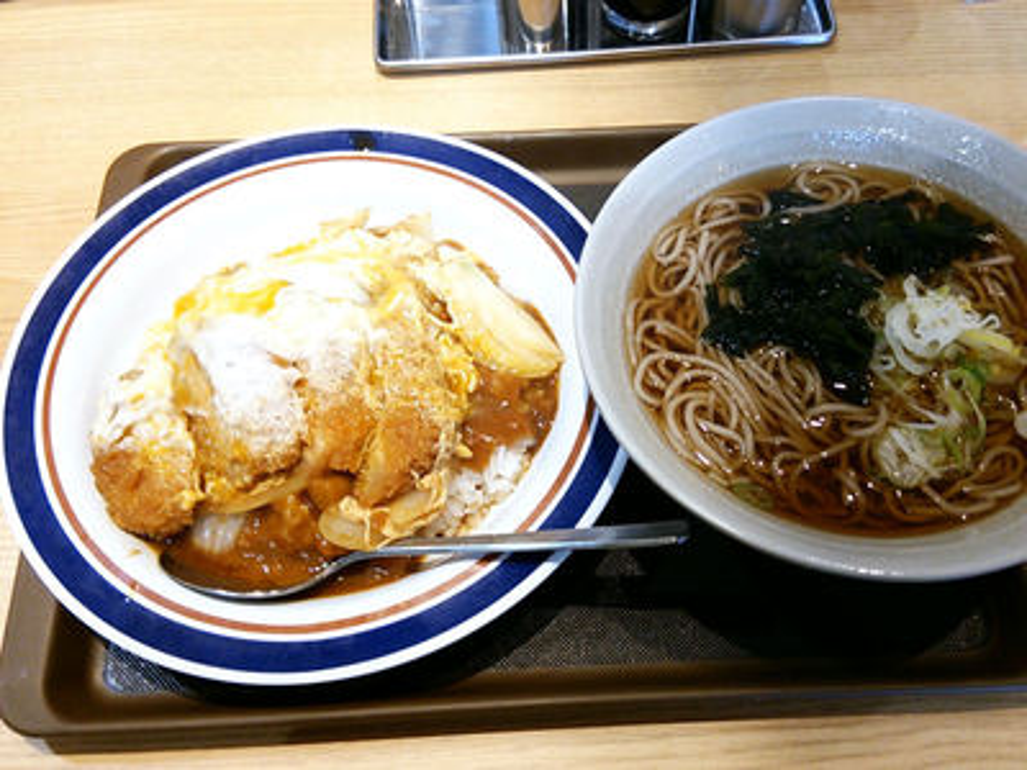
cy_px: 385
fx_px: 890
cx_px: 514
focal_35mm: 30
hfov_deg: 60.0
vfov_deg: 46.8
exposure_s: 1/53
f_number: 1.94
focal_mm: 4.06
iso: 80
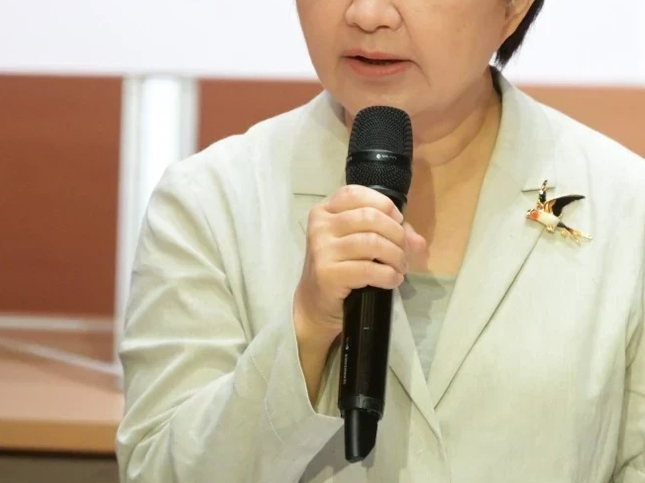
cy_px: 214
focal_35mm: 827
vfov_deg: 1.8
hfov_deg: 2.4
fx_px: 15407
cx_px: 391
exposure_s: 1/200
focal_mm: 350
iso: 2500
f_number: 5.6
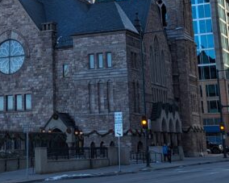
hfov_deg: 21.6
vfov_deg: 16.9
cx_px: 61
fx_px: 596
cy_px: -21
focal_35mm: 88
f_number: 1.89
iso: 42
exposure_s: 1/1616
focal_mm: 5.43
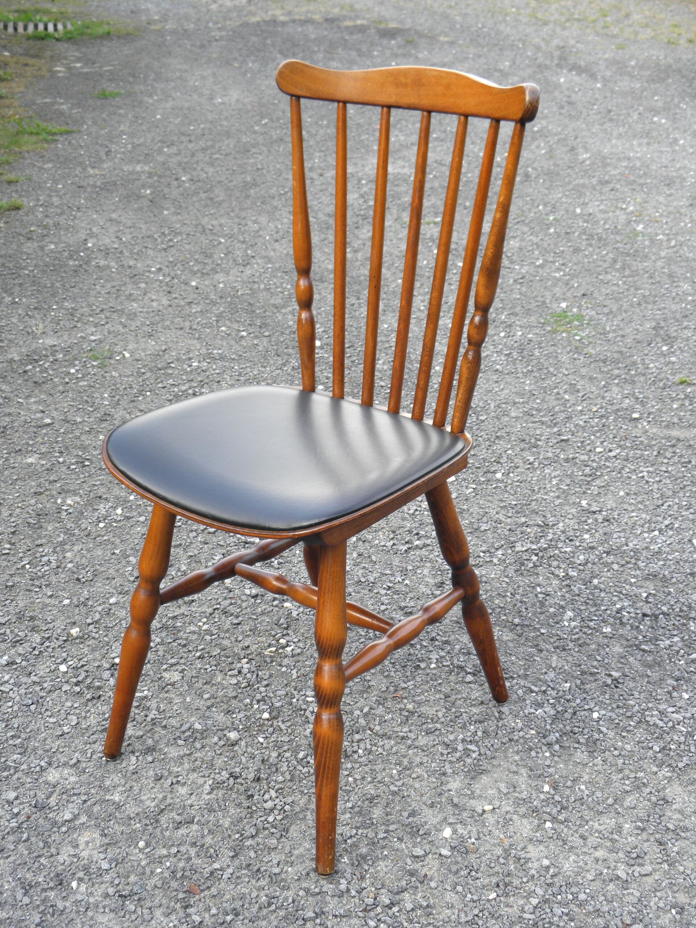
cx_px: 348
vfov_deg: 38.2
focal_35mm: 50
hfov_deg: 29.1
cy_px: 464
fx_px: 1340
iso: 100
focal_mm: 9.1
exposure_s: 1/80
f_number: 4
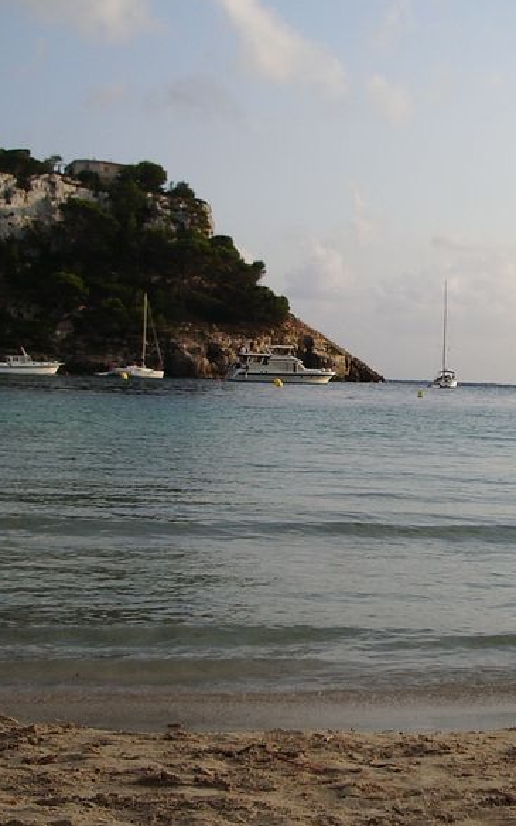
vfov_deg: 31.5
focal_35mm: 65
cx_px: 440
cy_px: 446
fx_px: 1463
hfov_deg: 19.7
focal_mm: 5.8
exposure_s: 1/400
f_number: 4.3
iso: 50
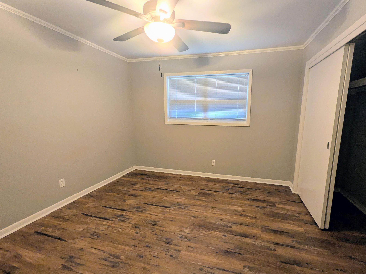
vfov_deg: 78.1
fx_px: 169
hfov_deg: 94.2
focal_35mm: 16
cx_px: 202
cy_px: 137
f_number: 2.2
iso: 82
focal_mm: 1.85
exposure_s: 1/20
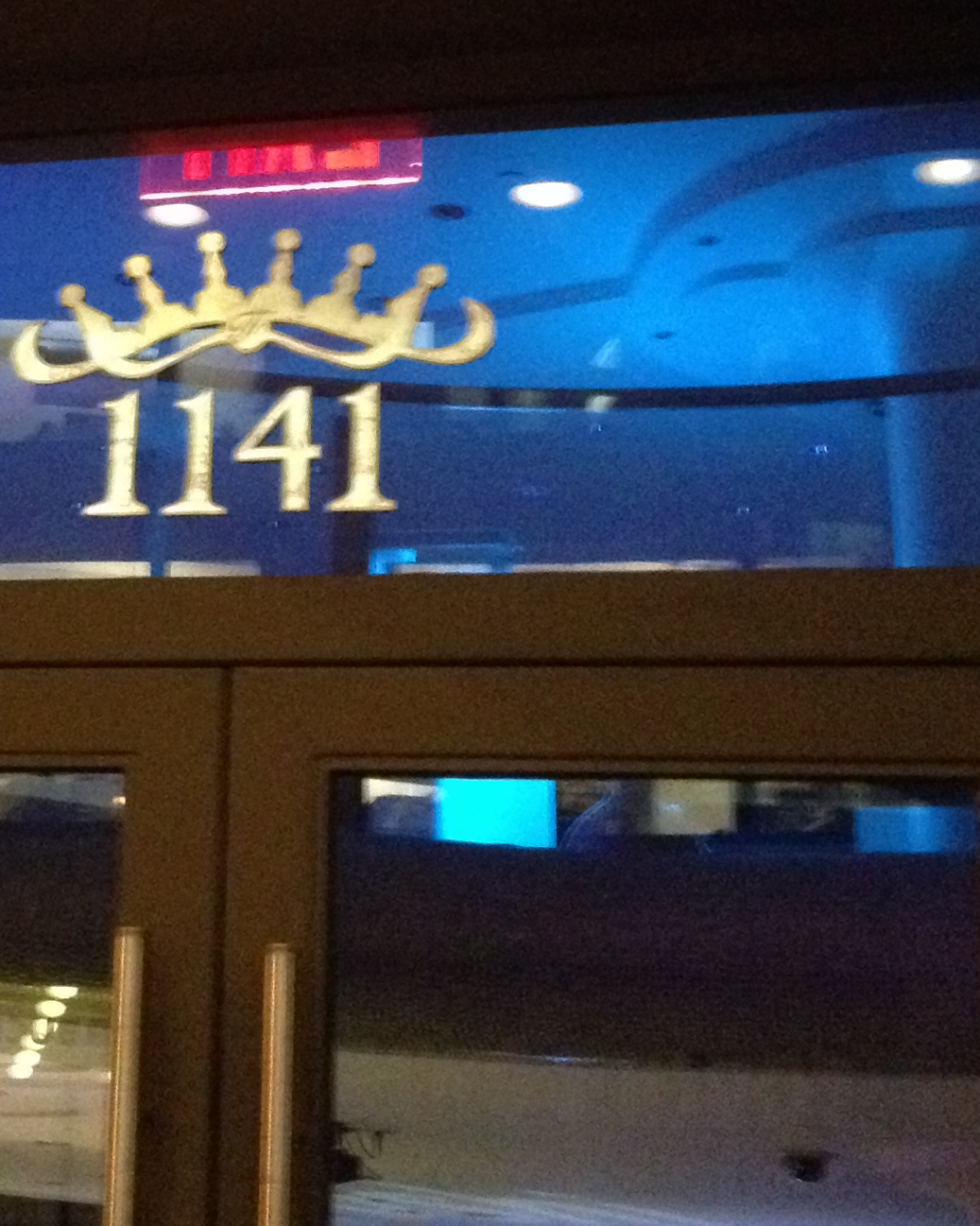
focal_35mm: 86
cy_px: 163
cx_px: 10
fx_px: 3119
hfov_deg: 17.5
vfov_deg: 21.8
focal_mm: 4.28
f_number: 2.4
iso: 800
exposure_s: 1/15
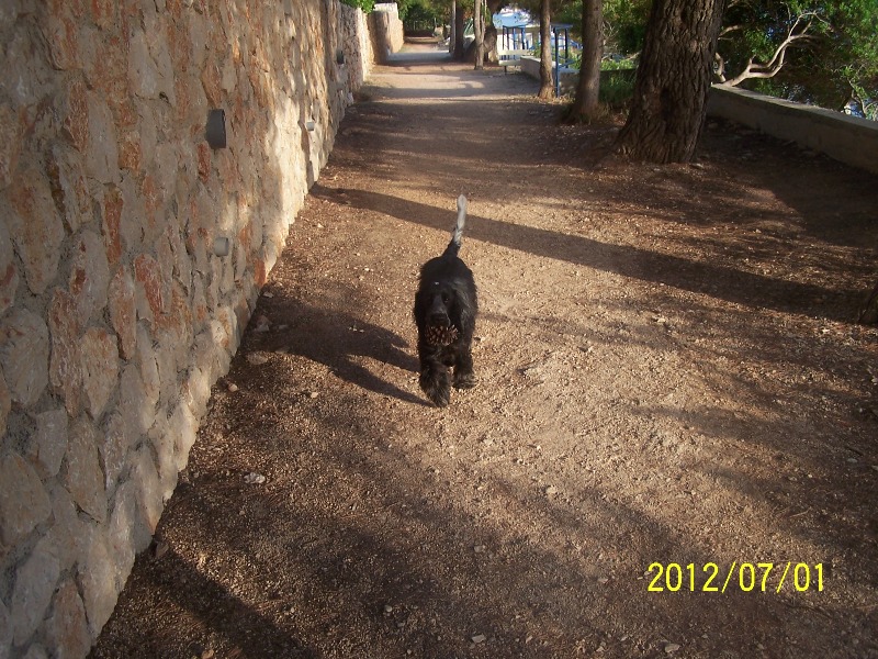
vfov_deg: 36.0
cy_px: 330
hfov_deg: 46.8
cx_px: 439
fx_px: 1015
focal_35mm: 40
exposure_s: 1/350
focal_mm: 6.7
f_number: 2.8
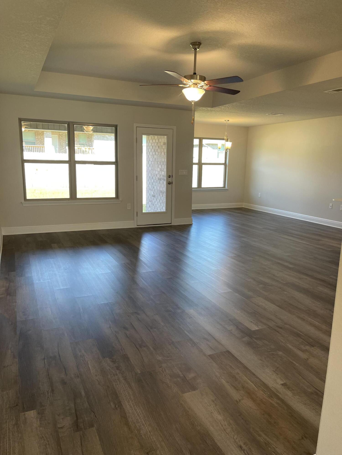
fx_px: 329
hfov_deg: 54.9
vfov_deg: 69.4
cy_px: 228
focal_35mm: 25
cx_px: 171
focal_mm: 5.1
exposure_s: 1/120
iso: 125
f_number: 1.6
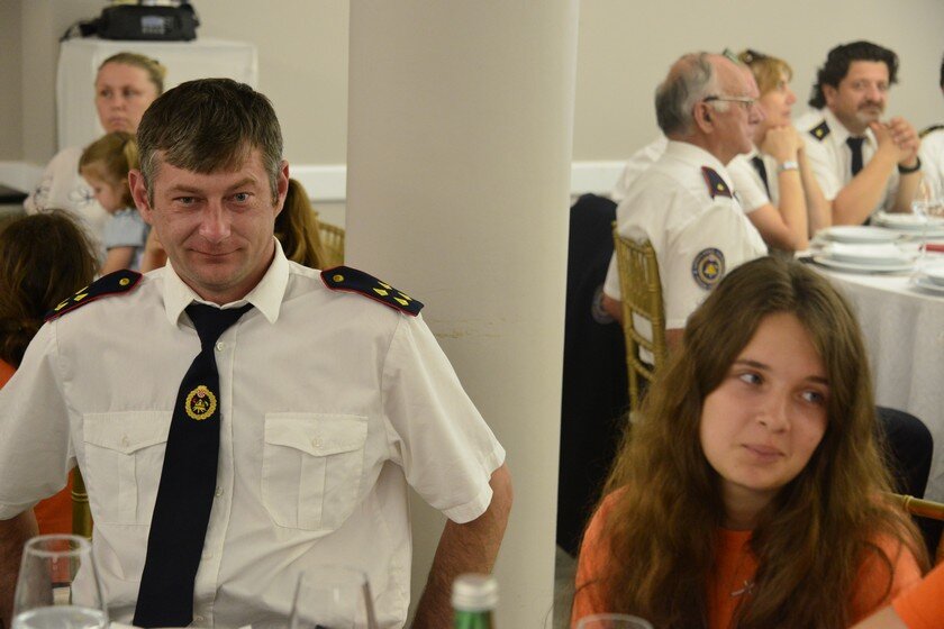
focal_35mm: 72
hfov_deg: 28.1
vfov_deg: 18.9
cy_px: 314
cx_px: 472
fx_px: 1888
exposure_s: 1/125
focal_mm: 72
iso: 4000
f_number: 5
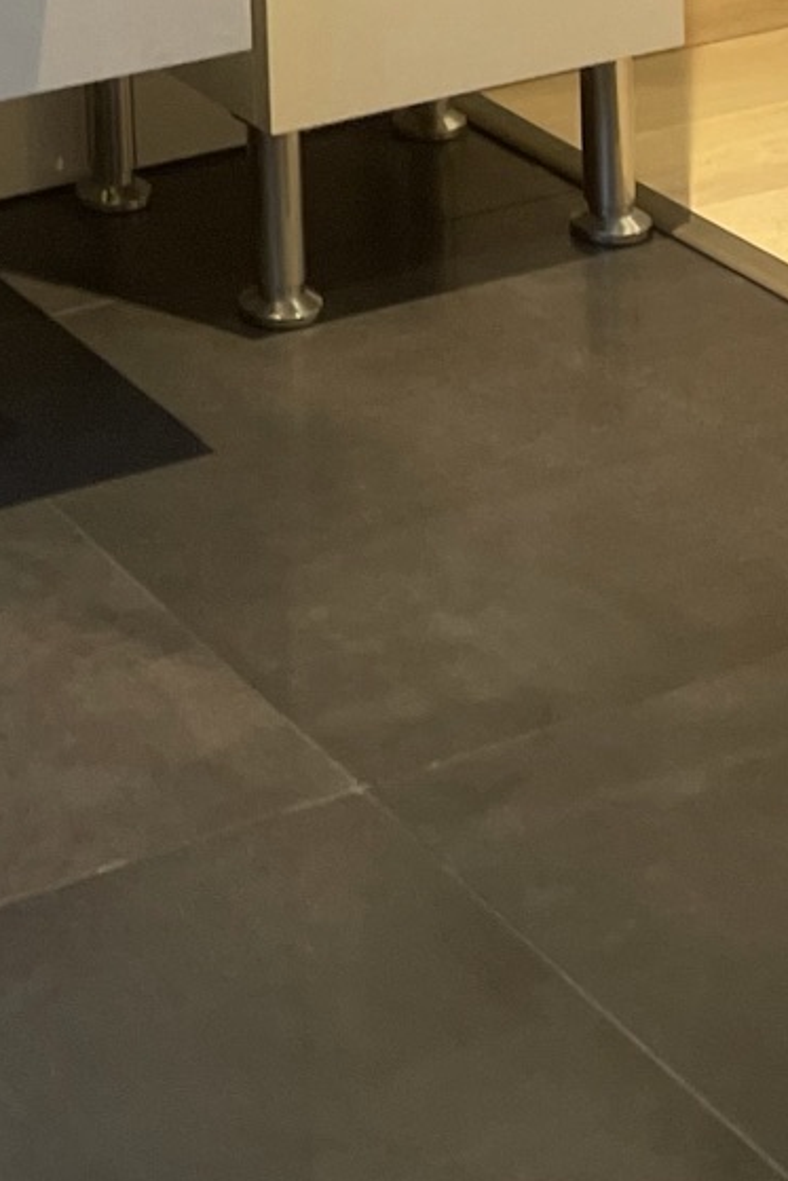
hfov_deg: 13.5
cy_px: -830
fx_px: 3248
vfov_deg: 17.4
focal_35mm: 99
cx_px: -108
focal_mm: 4.2
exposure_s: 1/50
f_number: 1.6
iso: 160
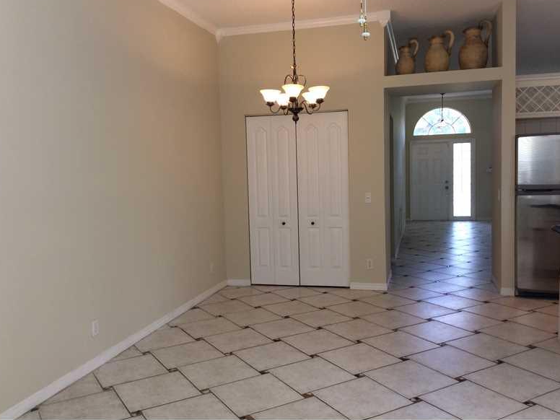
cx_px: 279
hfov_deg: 55.4
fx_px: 534
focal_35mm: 33
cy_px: 205
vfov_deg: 42.9
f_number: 2.4
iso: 32
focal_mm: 3.3
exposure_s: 1/24
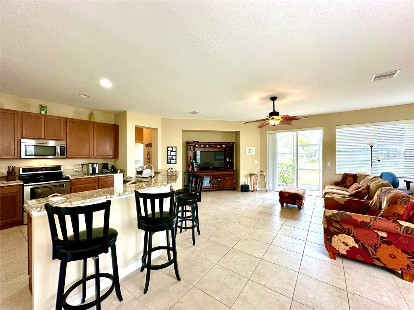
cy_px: 155
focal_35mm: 14
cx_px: 207
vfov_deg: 85.7
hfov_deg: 102.1
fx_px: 167
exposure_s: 1/120
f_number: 2.2
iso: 320
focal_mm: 2.22
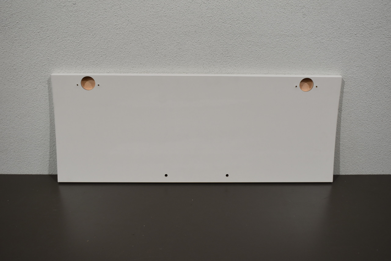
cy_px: 130
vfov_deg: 30.9
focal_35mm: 44
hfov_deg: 45.0
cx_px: 196
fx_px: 472
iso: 320
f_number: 5.6
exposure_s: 1/125
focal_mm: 29
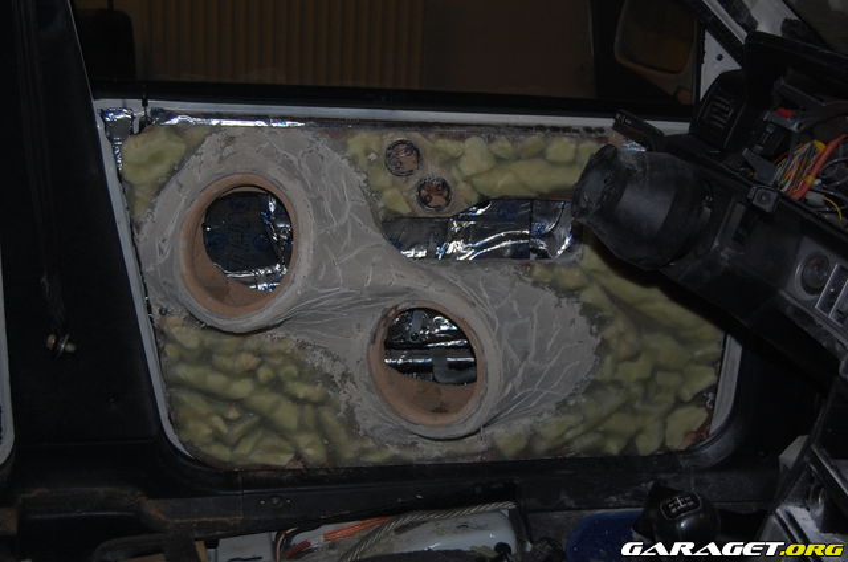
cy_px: 281
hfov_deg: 37.9
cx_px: 424
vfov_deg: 25.6
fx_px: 1234
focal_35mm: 52
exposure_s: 1/60
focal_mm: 35
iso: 400
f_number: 4.8
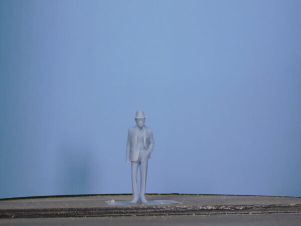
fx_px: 1165
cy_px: 113
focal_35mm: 134
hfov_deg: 14.7
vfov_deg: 11.1
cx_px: 150
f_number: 5
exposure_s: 1/50
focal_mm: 23.7
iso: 125
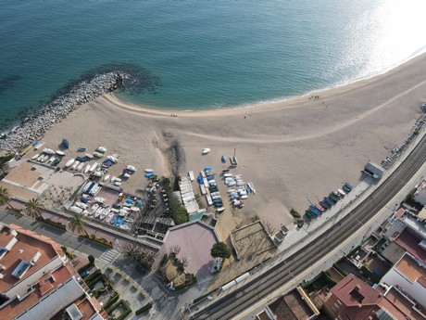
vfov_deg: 56.8
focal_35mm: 24
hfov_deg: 71.6
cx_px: 213
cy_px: 160
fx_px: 295
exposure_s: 1/400
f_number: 2.8
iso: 100
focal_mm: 4.5
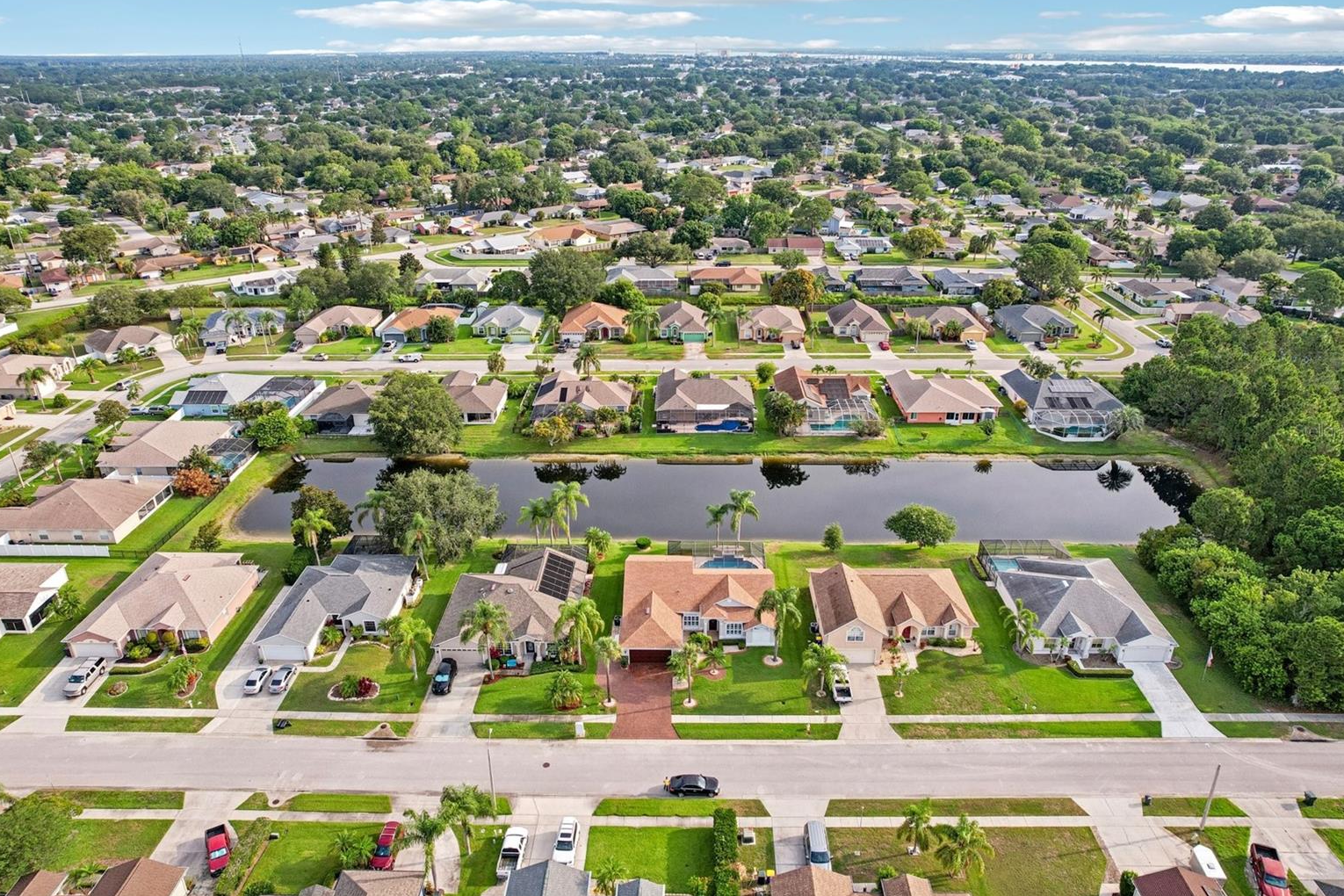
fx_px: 859
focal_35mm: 23
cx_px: 670
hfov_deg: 76.1
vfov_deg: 55.1
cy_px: 430
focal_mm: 8.38
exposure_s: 1/1250
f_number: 2.8
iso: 140
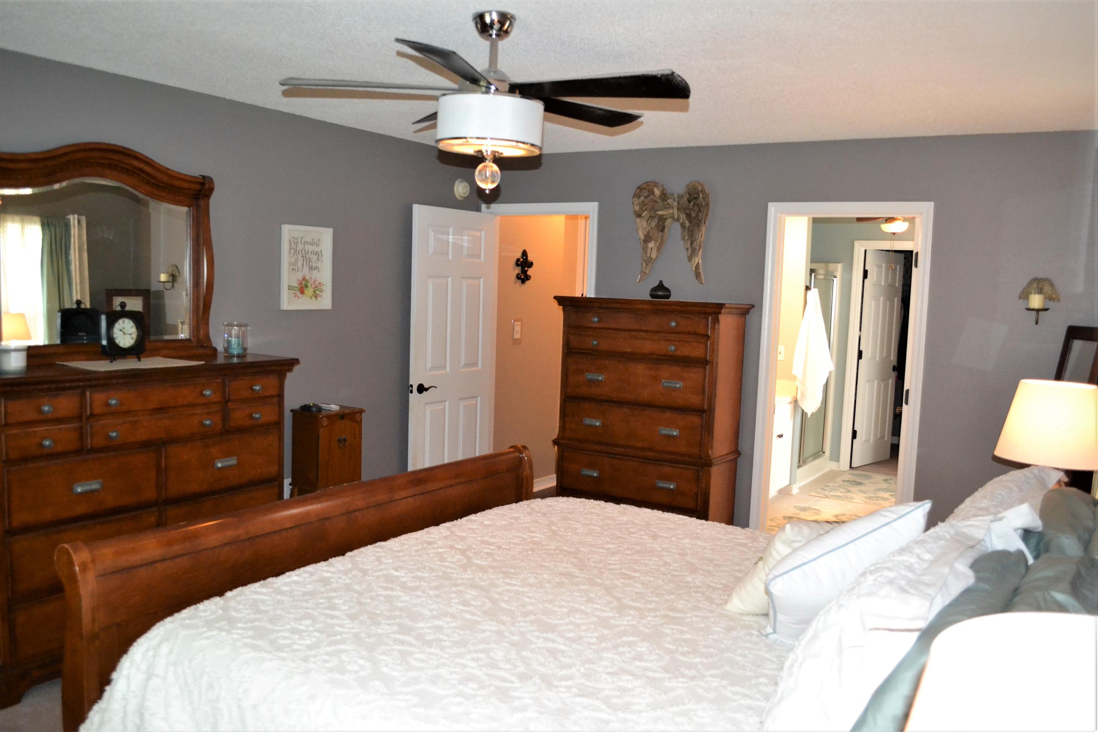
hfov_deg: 67.4
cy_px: 366
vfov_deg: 47.9
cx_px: 549
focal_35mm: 27
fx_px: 823
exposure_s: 1/60
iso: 2800
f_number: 3.5
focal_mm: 18
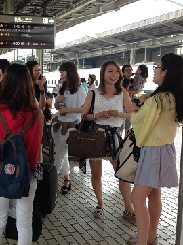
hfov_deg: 30.7
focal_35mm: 45
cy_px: 121
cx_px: 18
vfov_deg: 42.1
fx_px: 317
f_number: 2.4
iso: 50
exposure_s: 1/60
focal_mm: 4.12
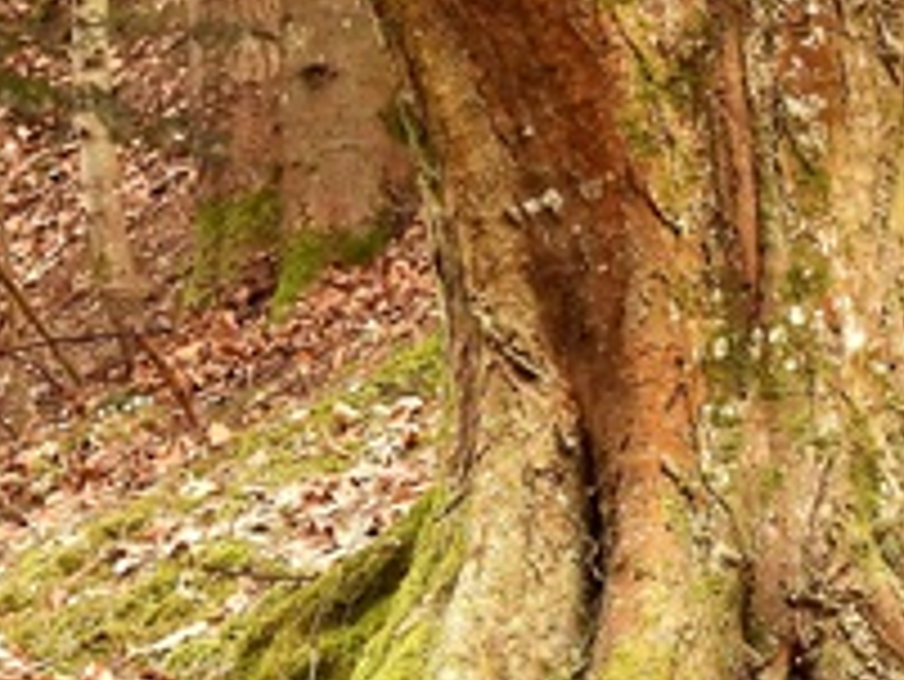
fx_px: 5723
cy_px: 405
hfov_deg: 9.0
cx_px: 715
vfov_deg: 6.8
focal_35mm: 219
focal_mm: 9.8
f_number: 3.5
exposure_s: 1/80
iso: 100
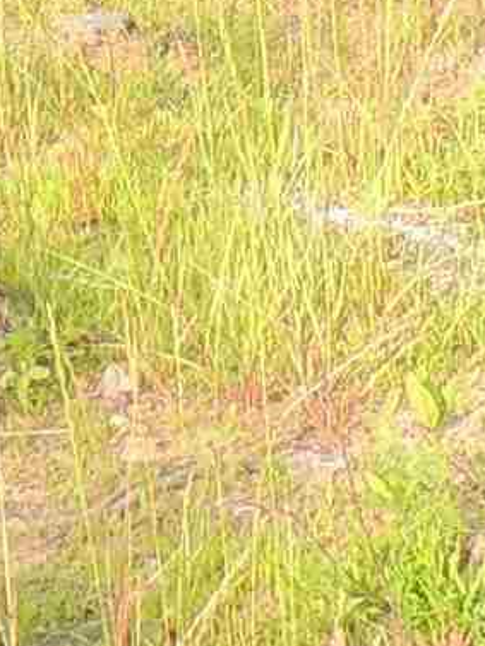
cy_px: -1301
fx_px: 6087
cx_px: -255
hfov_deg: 4.5
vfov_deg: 5.7
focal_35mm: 326
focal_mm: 7.1
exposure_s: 1/200
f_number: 3.3
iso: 100
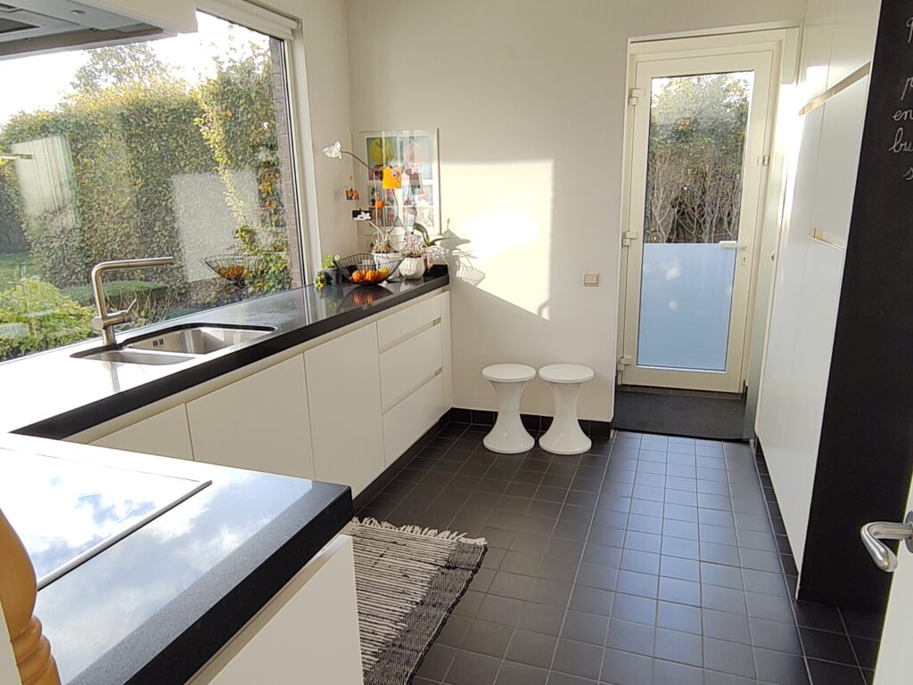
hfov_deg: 73.9
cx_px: 456
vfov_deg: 58.9
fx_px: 607
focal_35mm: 23
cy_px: 342
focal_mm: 1.64
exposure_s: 1/101
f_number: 2.2
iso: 50
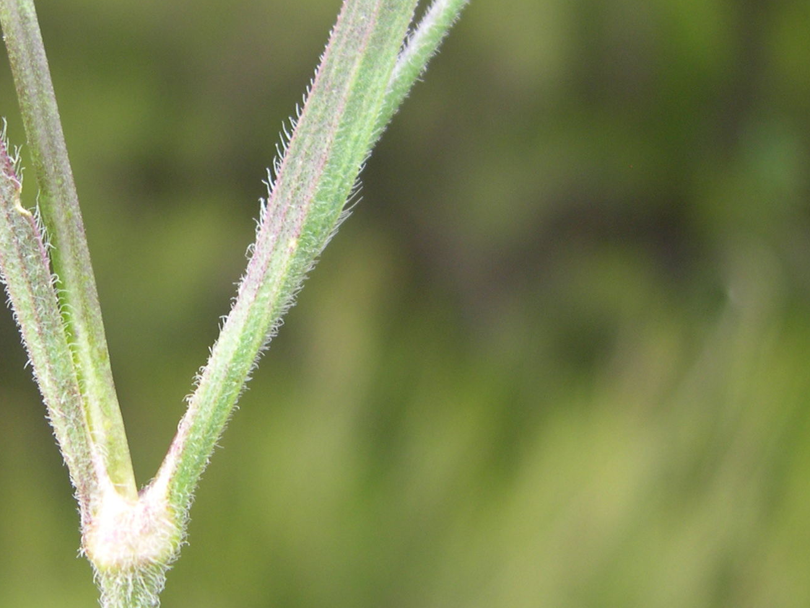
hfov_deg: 28.5
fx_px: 1544
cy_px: 340
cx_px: 123
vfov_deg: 22.2
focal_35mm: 66
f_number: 2.8
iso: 100
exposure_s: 1/140
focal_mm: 8
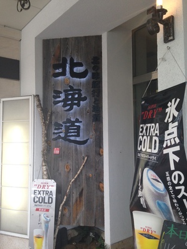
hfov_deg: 42.9
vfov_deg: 55.4
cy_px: 124
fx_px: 238
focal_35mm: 33
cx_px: 94
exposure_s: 1/120
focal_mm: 4.12
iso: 80
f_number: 2.4
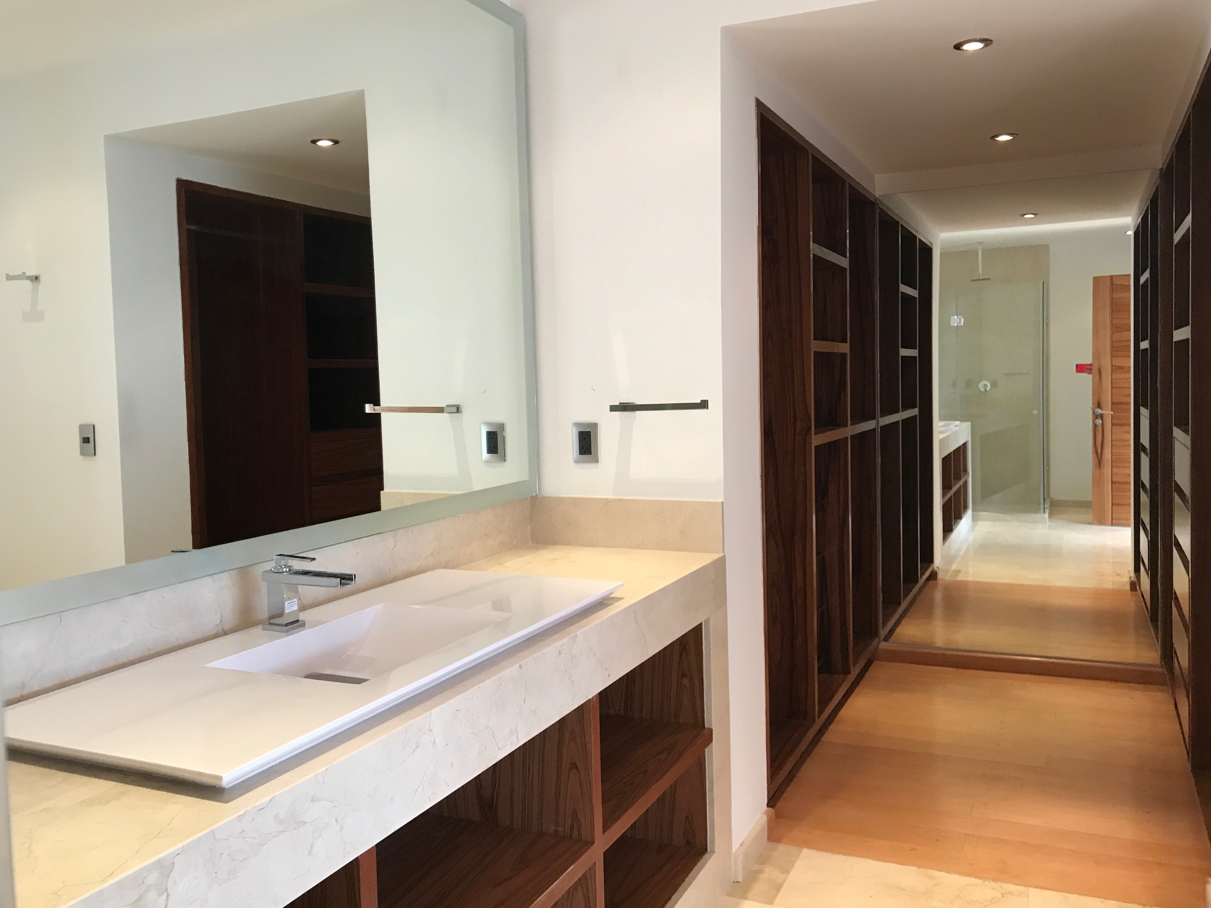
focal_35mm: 29
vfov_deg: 48.2
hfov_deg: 61.7
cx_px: 607
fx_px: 1015
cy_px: 445
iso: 32
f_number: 1.8
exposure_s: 1/30
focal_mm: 3.99
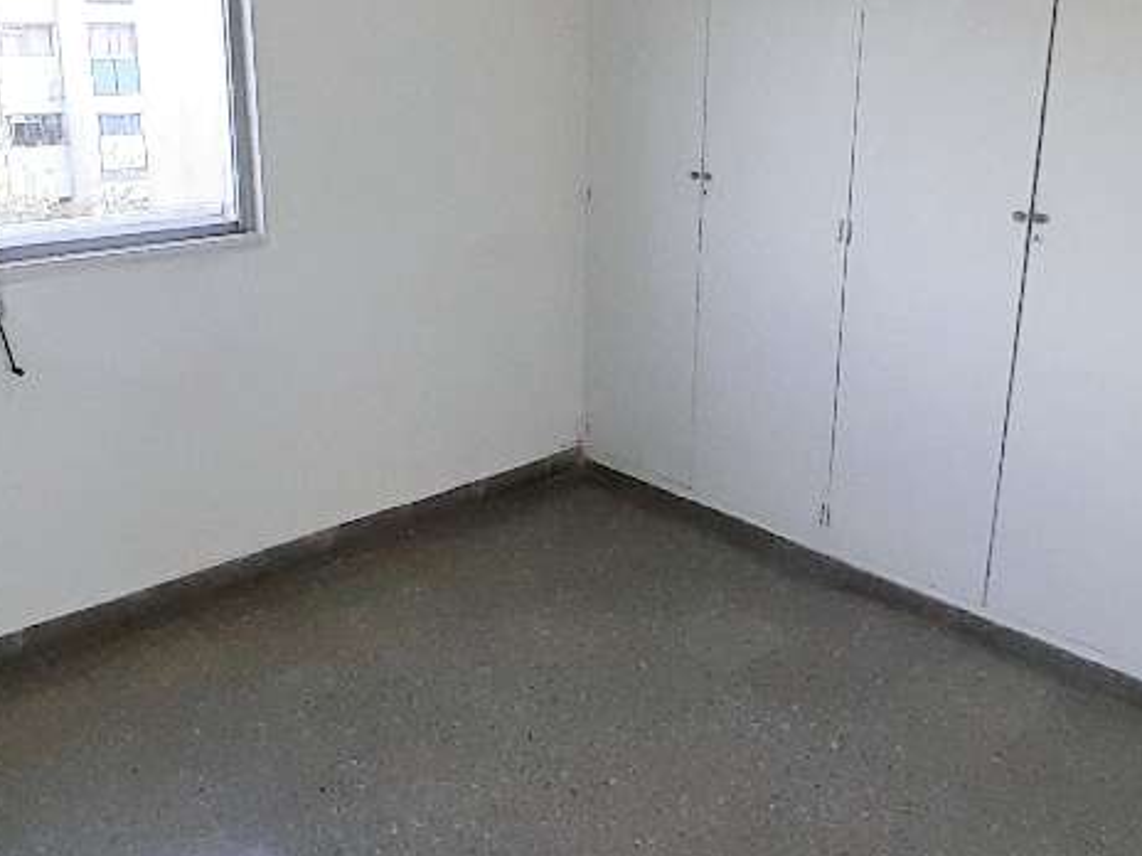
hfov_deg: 55.3
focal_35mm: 33
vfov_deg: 42.6
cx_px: 539
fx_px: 1089
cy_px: 316
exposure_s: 1/33
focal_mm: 1.46
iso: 125
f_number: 2.2
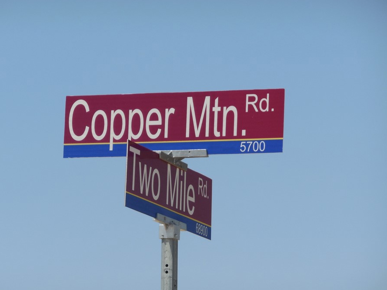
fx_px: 2483
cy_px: 148
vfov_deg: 6.7
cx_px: 166
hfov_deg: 8.9
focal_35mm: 222
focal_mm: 34.4
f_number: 5.5
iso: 125
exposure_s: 1/800
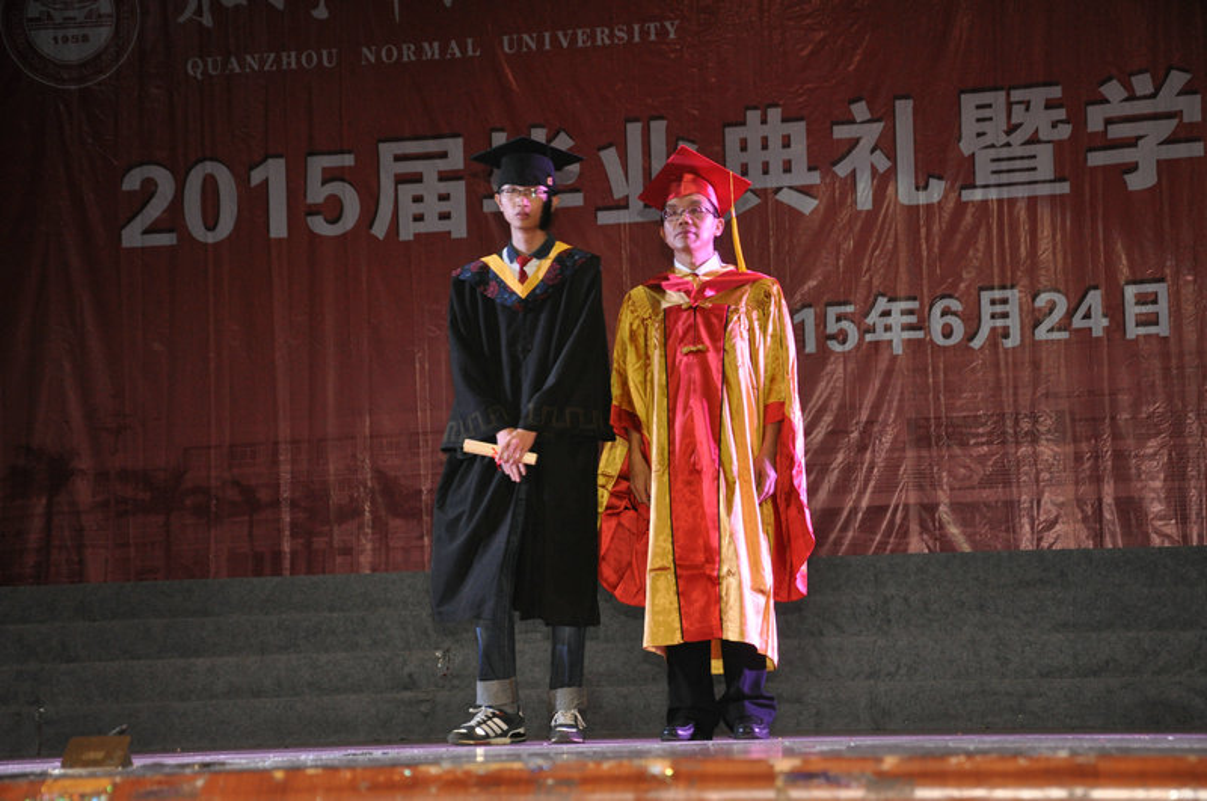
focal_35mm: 72
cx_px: 604
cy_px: 400
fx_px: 2411
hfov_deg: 28.1
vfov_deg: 18.9
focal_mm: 48
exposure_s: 1/60
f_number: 4.8
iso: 800
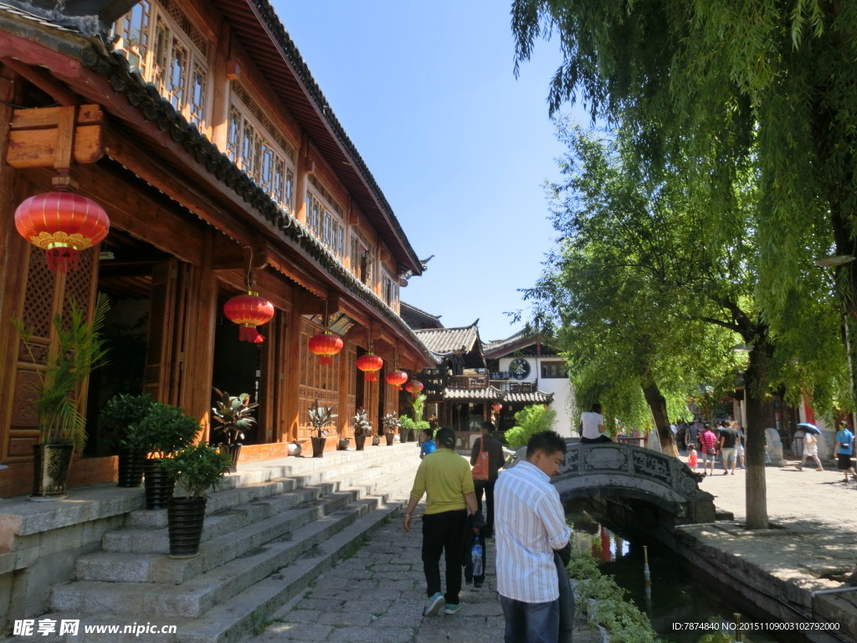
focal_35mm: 24
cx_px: 428
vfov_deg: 56.8
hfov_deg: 71.6
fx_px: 594
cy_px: 322
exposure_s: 1/100
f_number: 7.9
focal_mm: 4.24
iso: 80
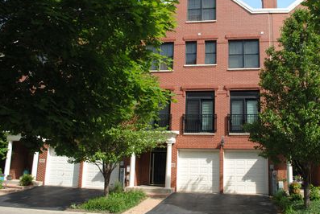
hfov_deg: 55.1
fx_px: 303
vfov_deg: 38.9
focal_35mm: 34
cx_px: 200
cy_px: 90
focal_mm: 18
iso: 100
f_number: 6.3
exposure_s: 1/200
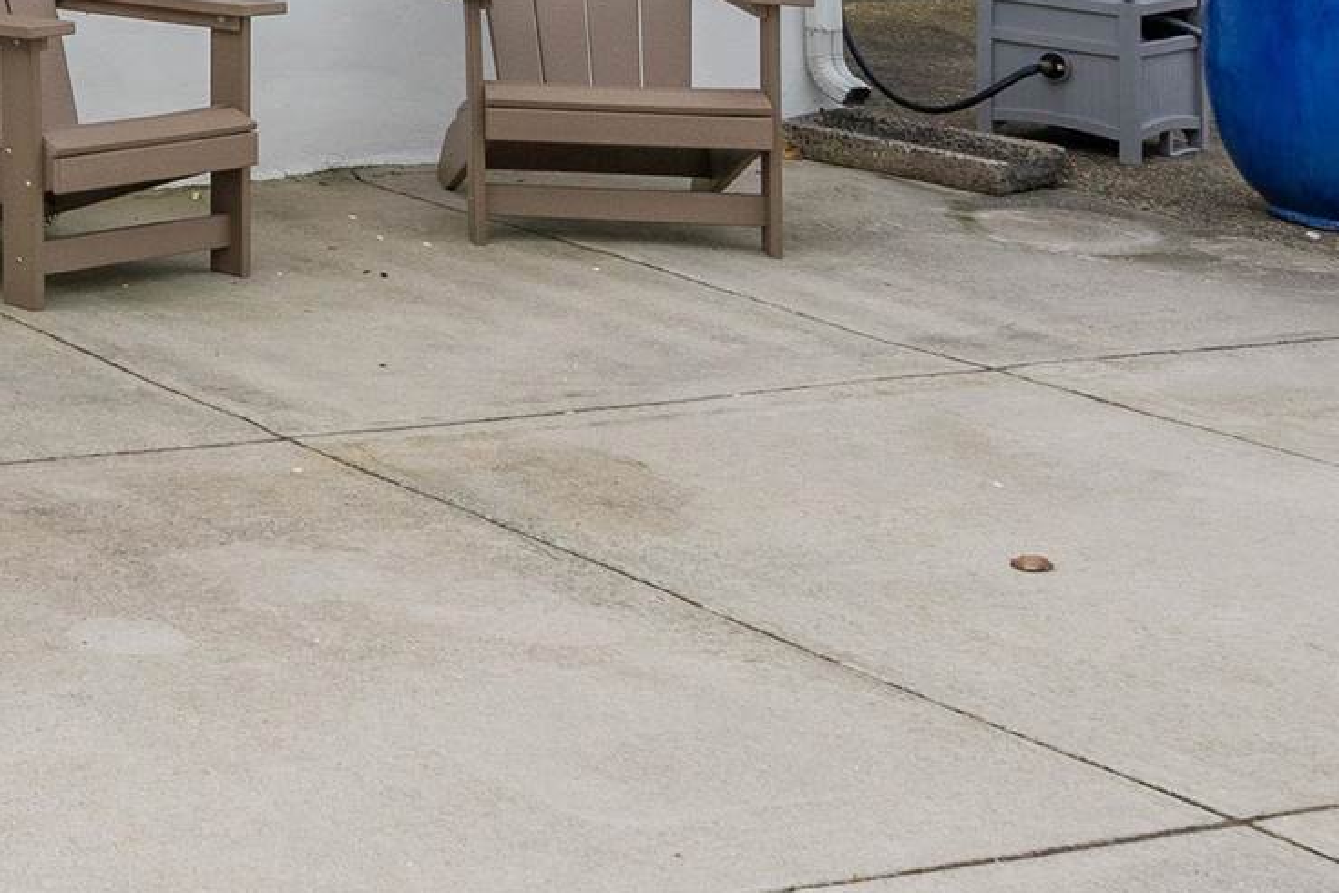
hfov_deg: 19.4
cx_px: -643
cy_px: -708
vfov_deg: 13.4
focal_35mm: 92
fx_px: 3422
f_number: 8
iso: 250
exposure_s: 1/500
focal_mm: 22
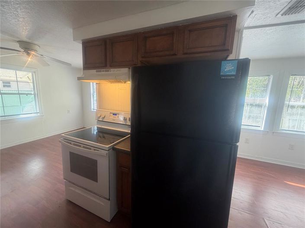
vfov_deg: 85.6
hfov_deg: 102.1
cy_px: 114
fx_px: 123
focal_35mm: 14
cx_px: 152
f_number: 2.2
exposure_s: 1/60
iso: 160
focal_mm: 2.22
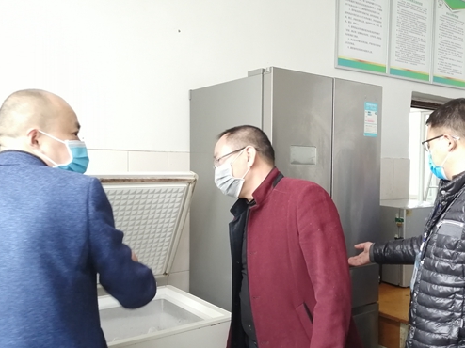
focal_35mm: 35
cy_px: 192
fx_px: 470
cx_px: 276
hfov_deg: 52.3
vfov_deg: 40.6
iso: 320
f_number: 1.8
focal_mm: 3.88
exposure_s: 1/100
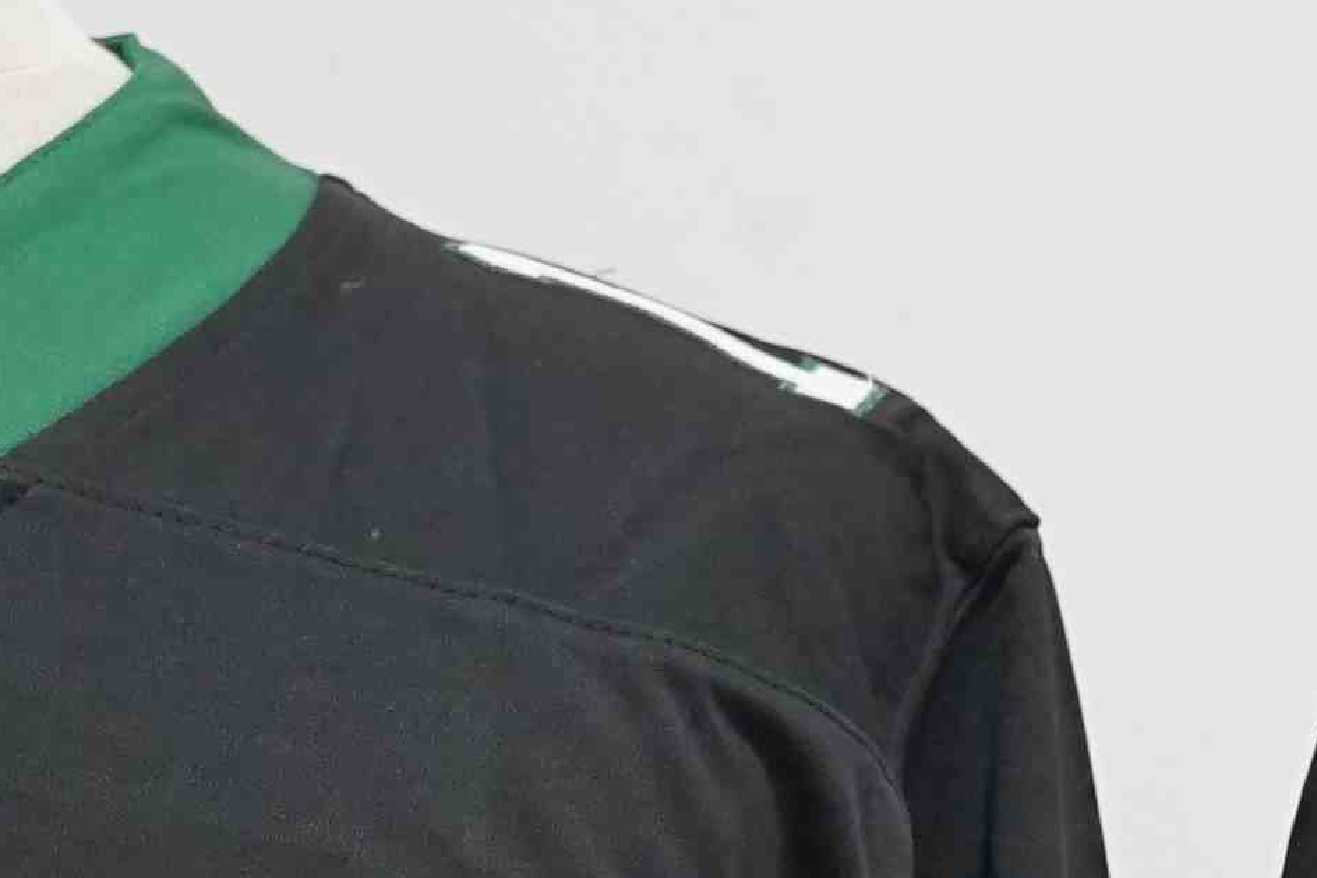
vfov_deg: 7.2
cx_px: 1144
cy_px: 2141
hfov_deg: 11.5
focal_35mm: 178
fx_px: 6510
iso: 1600
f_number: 3.5
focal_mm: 28
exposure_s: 1/160
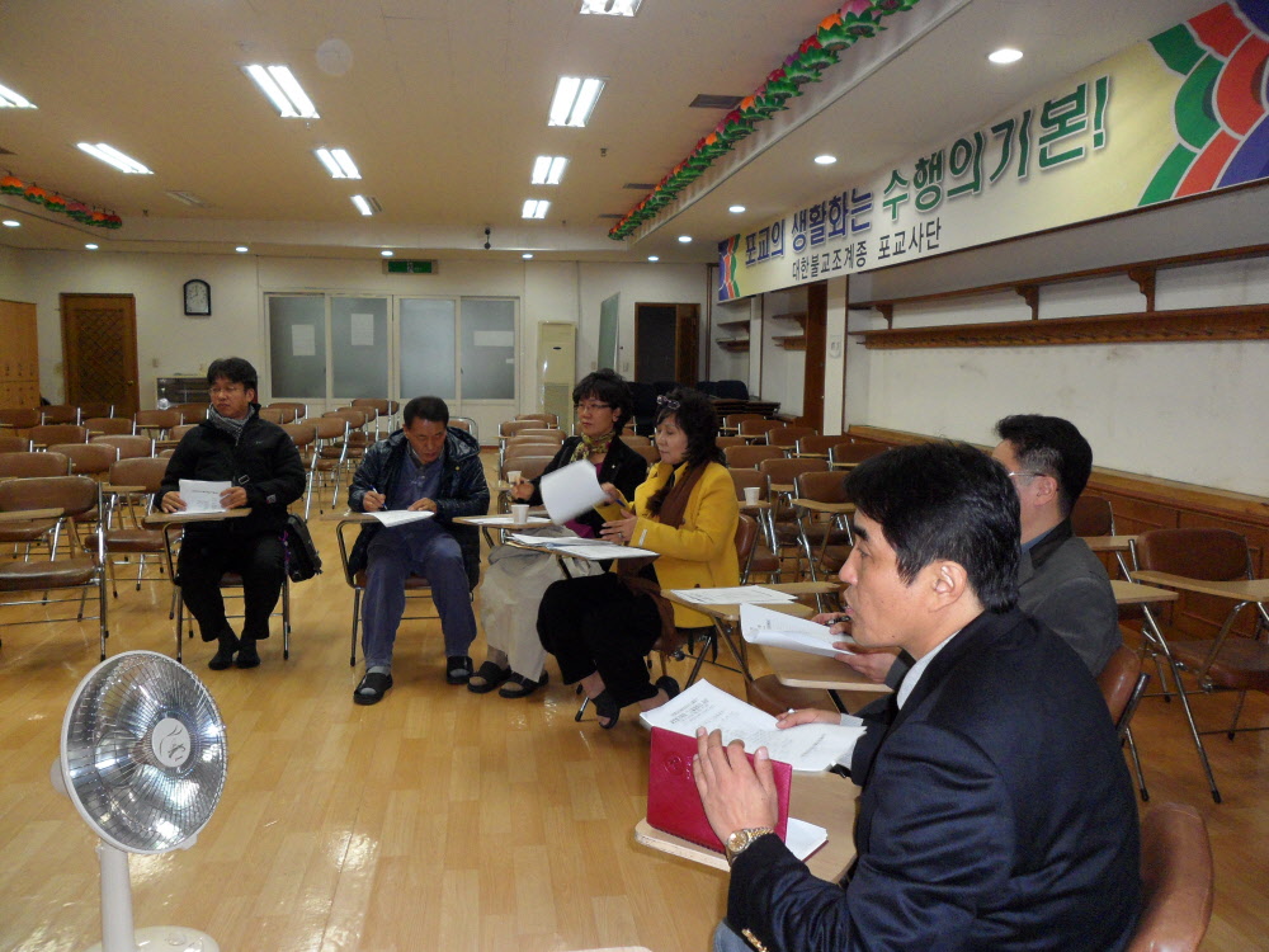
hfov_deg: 65.3
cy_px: 476
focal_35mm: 27
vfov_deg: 51.4
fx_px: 990
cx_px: 634
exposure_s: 1/45
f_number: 3.5
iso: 200
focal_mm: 4.9
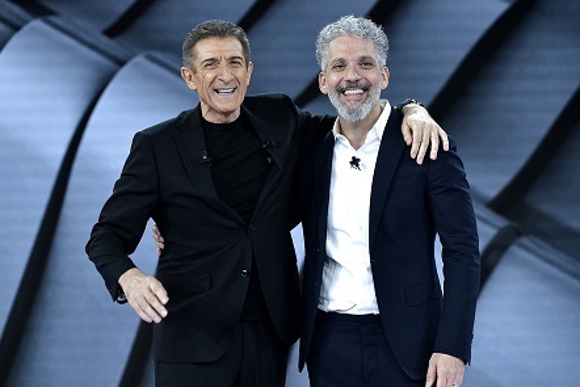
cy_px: 205
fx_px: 3610
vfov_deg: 6.1
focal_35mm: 224
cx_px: 262
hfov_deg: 9.2
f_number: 5.6
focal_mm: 200
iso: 1600
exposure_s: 1/160
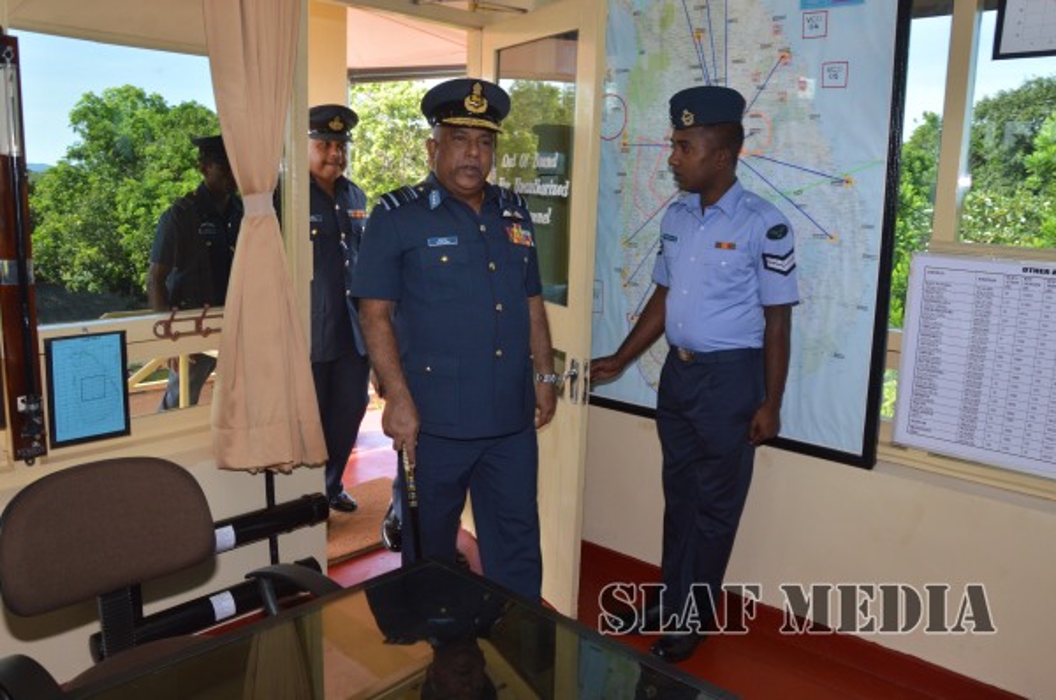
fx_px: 791
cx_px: 528
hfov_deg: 67.5
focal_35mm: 27
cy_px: 350
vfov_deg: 47.8
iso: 400
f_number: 6.3
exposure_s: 1/125
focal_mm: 18
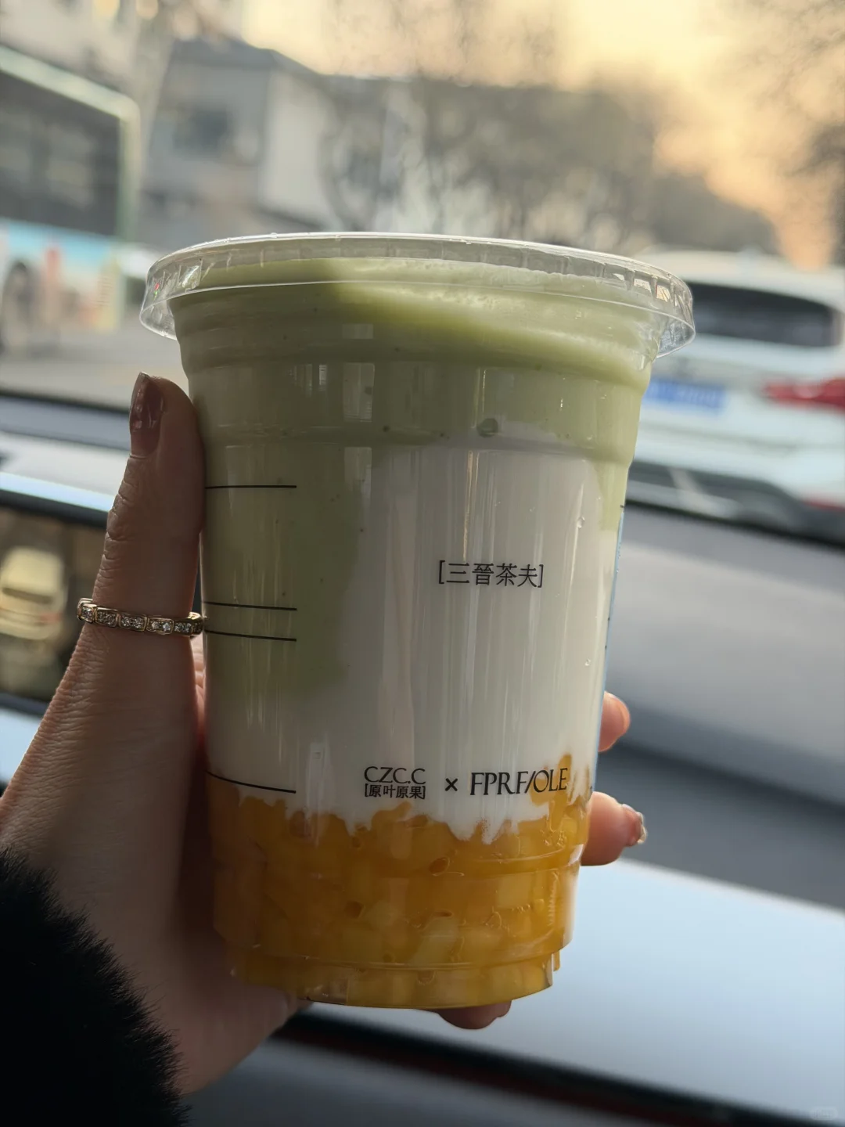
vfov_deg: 39.7
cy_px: 564
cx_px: 422
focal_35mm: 48
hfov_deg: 30.3
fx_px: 1562
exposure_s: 1/60
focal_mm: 6.76
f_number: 1.78
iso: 125
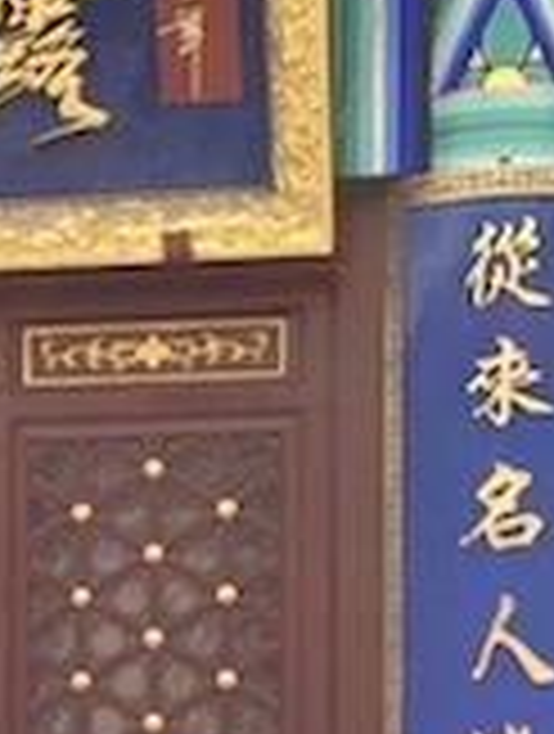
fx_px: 3018
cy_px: 937
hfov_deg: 10.3
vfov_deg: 13.4
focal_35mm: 142
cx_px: -135
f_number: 2.2
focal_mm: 4.15
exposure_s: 1/329
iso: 32
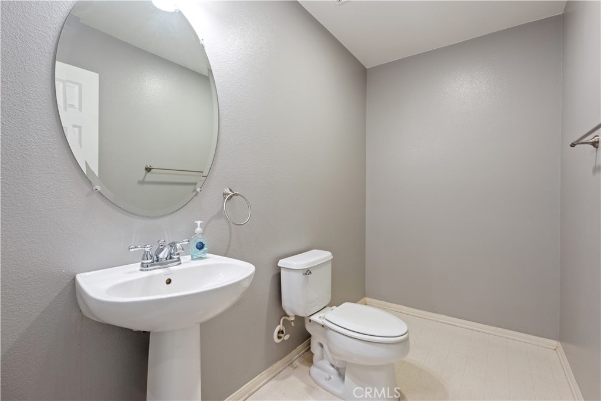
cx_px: 300
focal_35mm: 16
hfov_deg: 96.7
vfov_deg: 73.8
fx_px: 267
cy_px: 200
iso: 250
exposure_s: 1/2.5
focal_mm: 16
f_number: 7.1
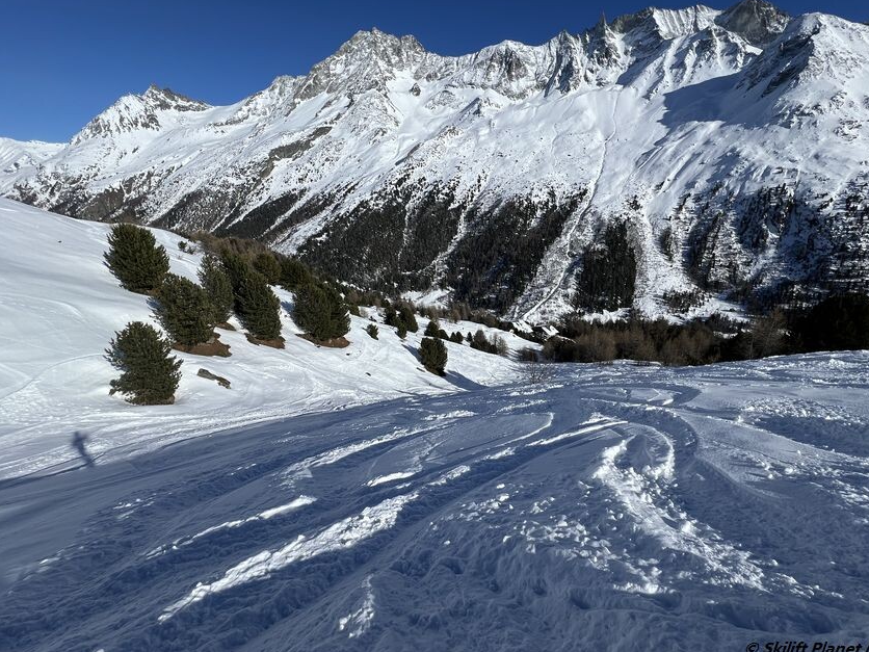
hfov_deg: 101.9
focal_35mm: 14
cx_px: 466
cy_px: 307
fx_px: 351
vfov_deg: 85.6
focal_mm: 1.57
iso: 32
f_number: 1.8
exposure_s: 1/3922
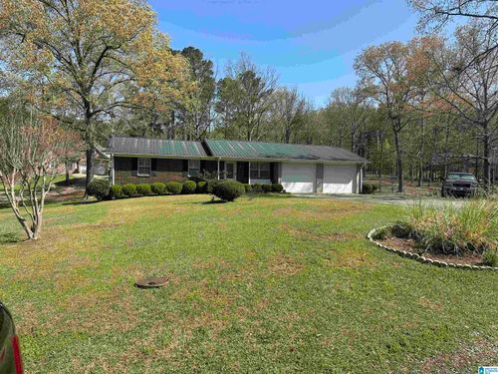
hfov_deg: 71.6
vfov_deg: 56.8
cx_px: 249
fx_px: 345
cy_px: 187
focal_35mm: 24
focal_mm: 6.86
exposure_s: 1/3247
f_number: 1.78
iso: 80
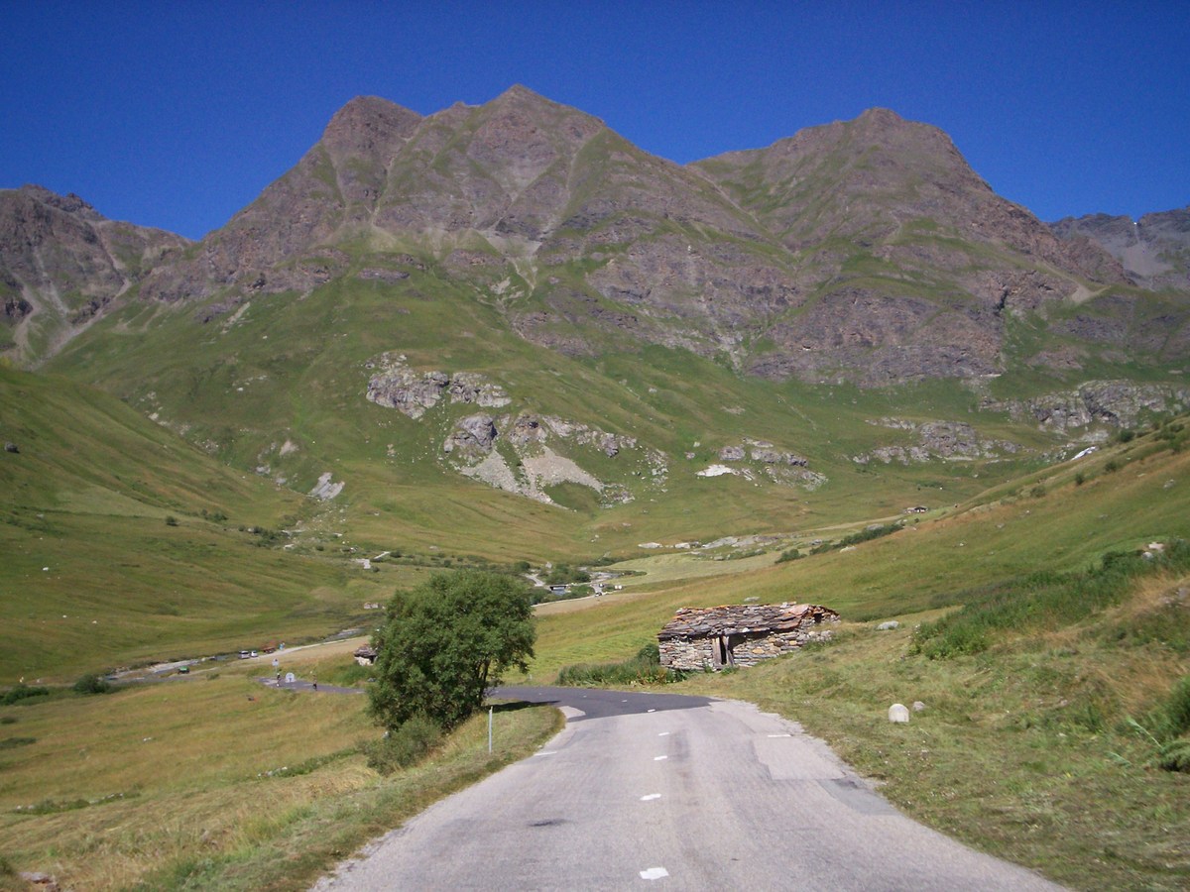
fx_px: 1238
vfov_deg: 39.7
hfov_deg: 51.4
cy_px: 446
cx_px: 595
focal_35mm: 36
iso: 100
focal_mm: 5.9
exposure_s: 1/740
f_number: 4.5
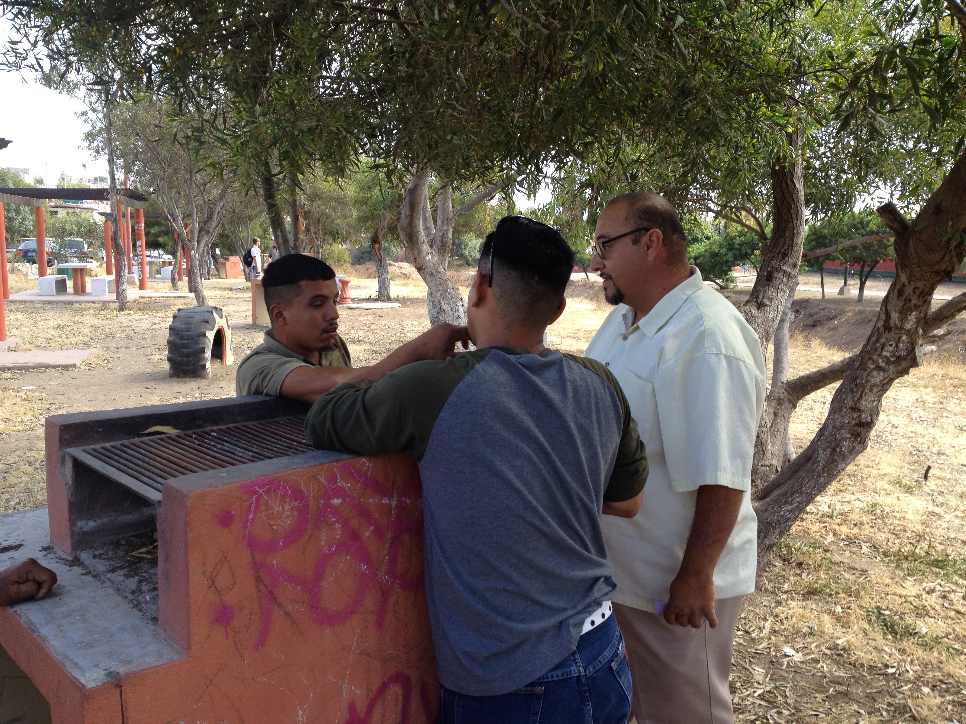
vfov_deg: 40.7
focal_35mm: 35
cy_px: 362
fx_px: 977
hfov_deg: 52.6
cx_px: 483
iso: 64
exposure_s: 1/273
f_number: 2.4
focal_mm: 4.28
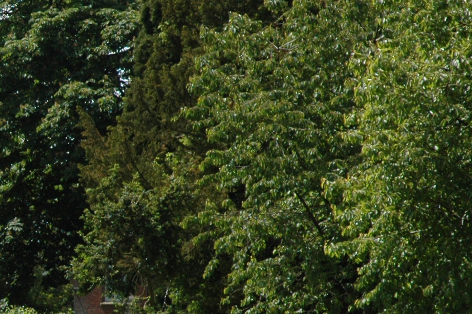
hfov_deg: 5.8
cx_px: -236
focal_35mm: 351
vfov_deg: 3.9
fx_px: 4597
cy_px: 248
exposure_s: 1/320
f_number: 9
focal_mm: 70
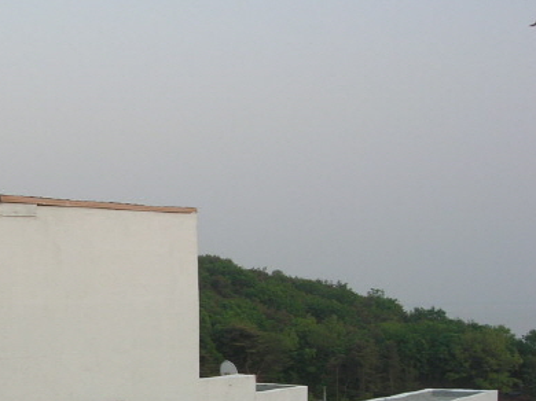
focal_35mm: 78
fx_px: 1207
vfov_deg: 18.7
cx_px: 12
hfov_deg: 24.0
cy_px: 334
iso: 64
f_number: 4.8
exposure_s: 1/129
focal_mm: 7.8
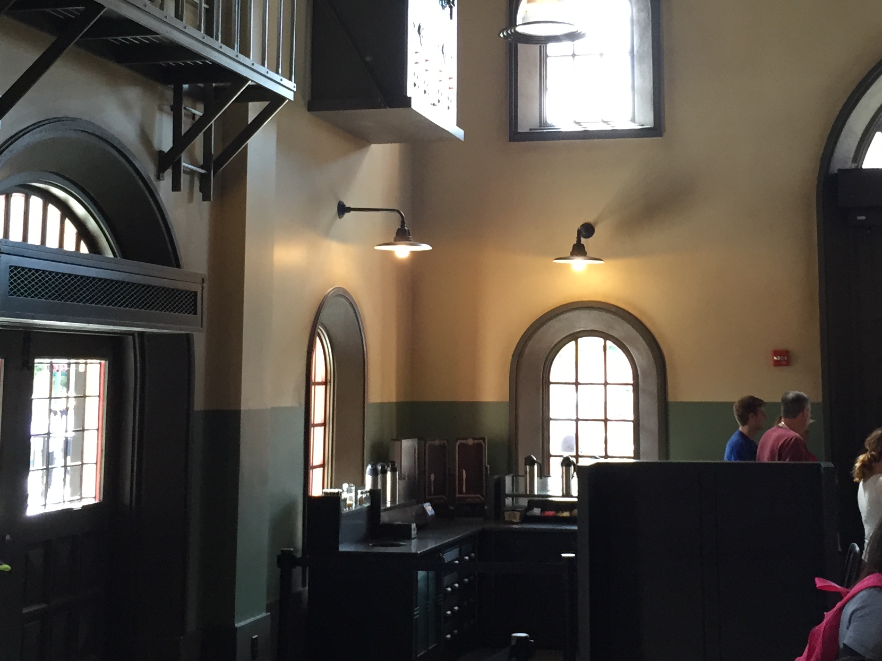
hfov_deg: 33.8
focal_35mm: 57
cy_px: 174
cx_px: 489
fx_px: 1452
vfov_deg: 25.4
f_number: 2.2
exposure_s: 1/30
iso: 50
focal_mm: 4.15
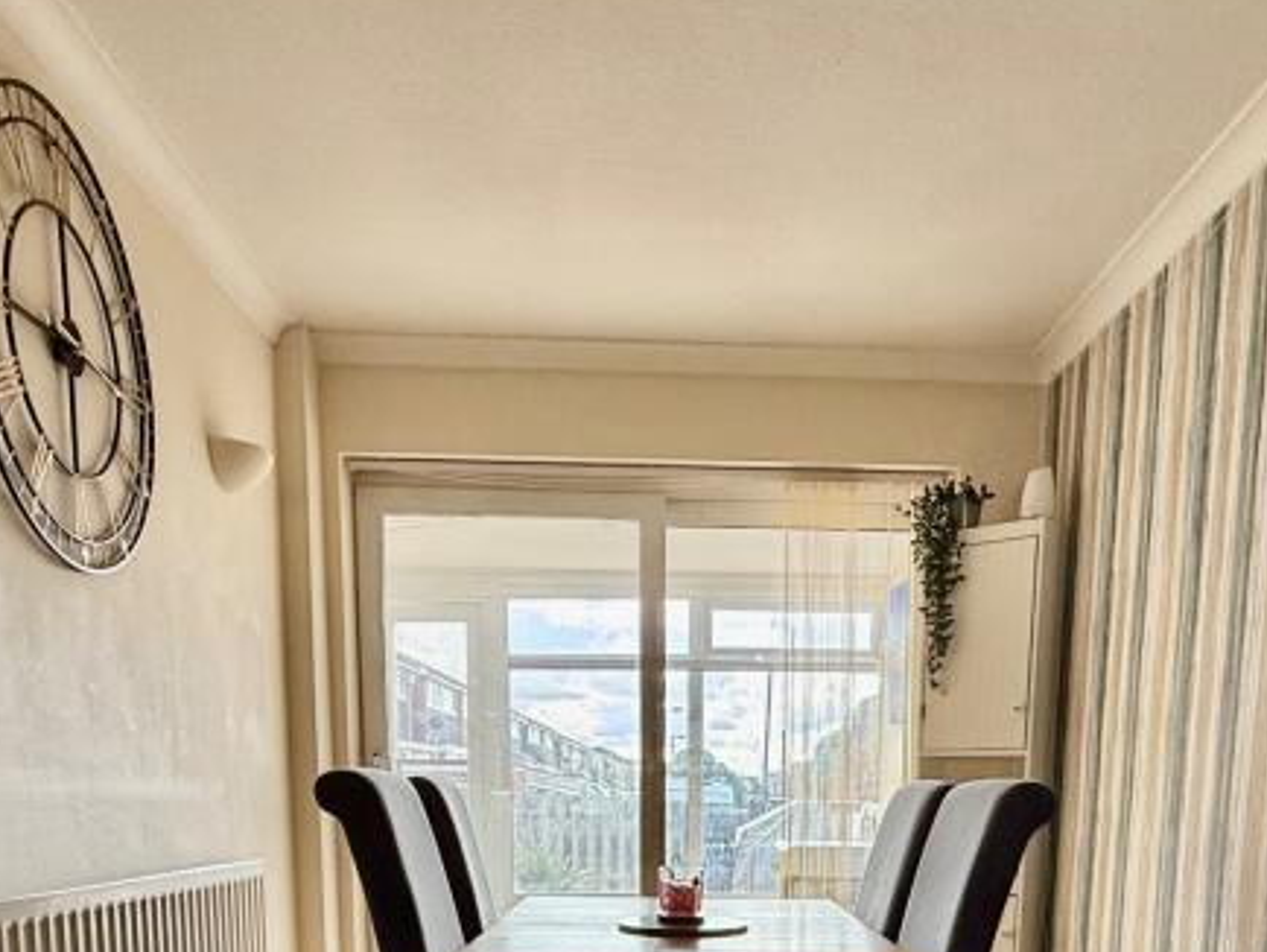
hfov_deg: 55.1
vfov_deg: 37.6
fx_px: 1209
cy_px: 987
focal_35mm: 33
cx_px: 724
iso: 64
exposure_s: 1/140
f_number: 2.2
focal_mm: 2.22
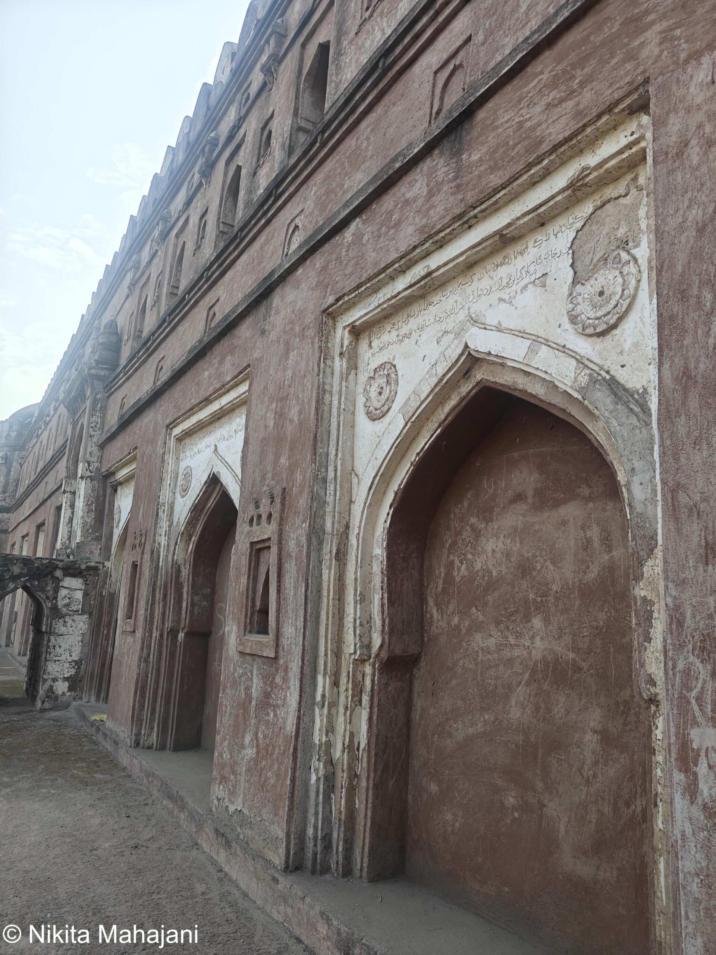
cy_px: 478
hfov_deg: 56.8
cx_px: 358
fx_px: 662
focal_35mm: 24
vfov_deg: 71.6
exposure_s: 1/1649
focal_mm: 5.59
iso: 50
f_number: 1.8
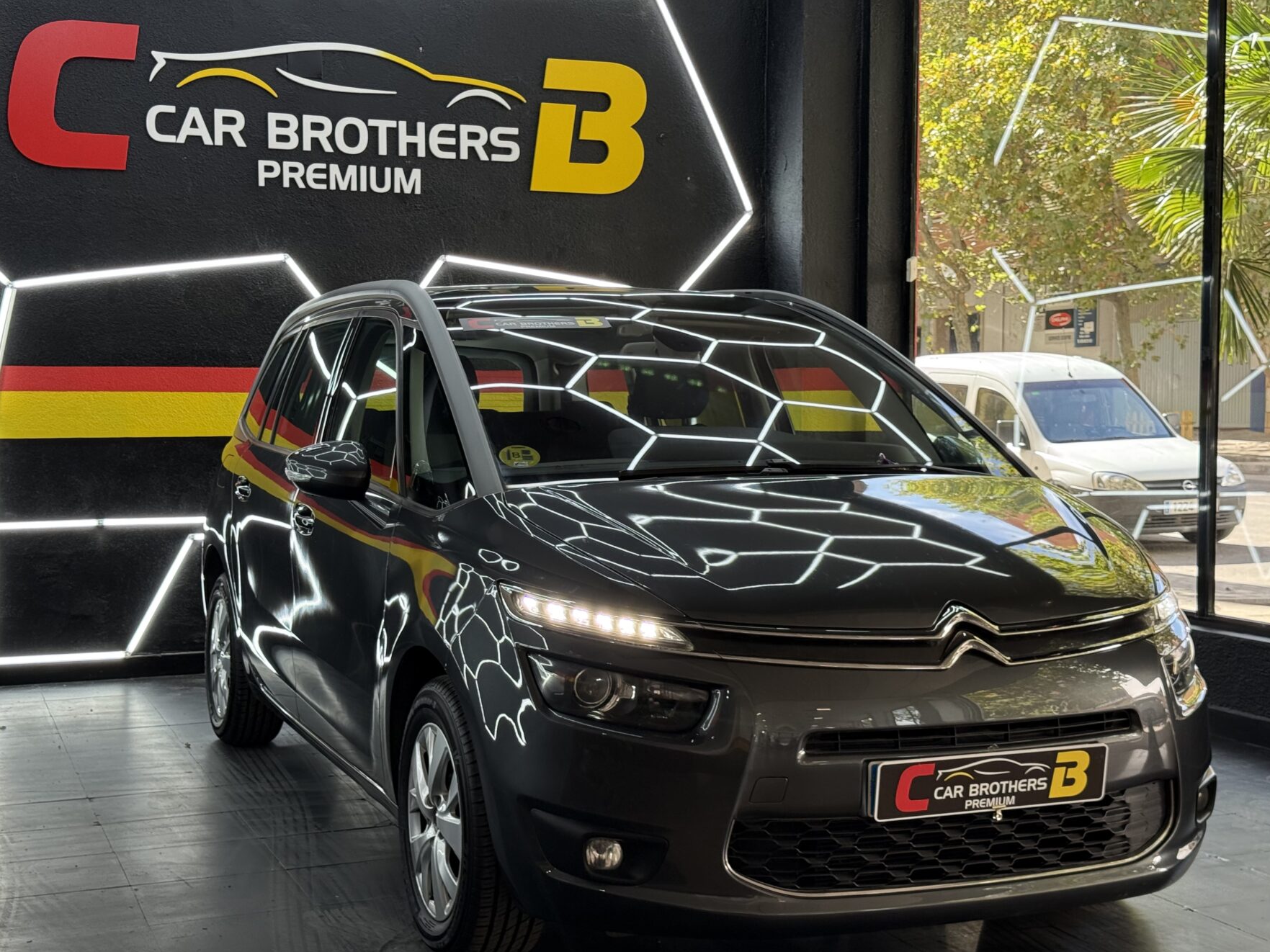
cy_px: 485
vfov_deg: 29.7
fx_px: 1798
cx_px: 625
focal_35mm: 49
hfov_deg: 38.9
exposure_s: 1/238
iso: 100
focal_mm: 6.76
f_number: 1.78
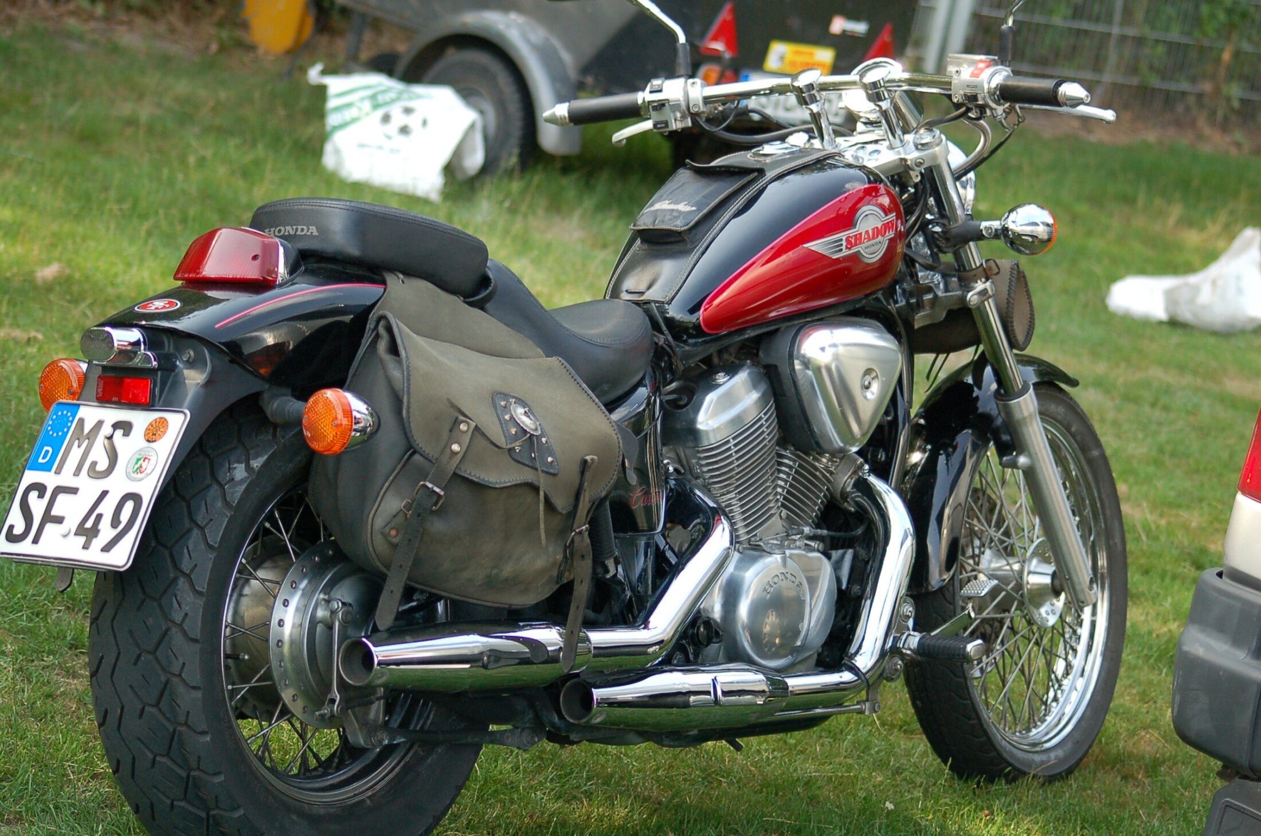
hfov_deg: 19.5
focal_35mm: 105
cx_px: 630
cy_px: 418
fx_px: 3671
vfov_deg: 13.0
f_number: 4
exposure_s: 1/500
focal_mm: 70
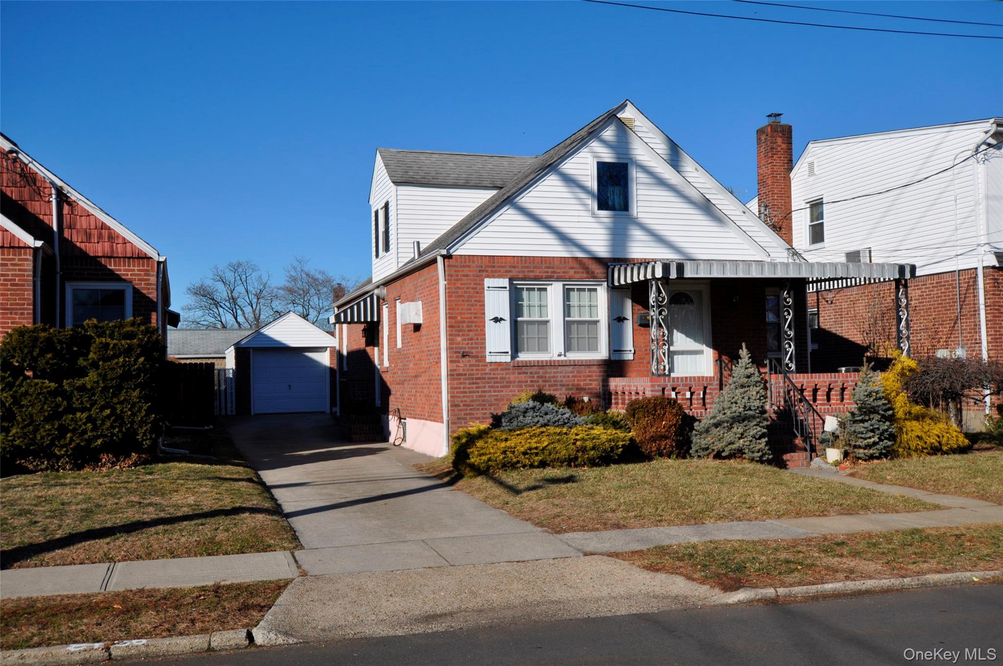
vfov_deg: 36.8
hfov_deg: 53.2
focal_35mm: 36
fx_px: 1002
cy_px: 333
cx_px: 502
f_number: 10
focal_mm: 24
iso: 200
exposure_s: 1/400
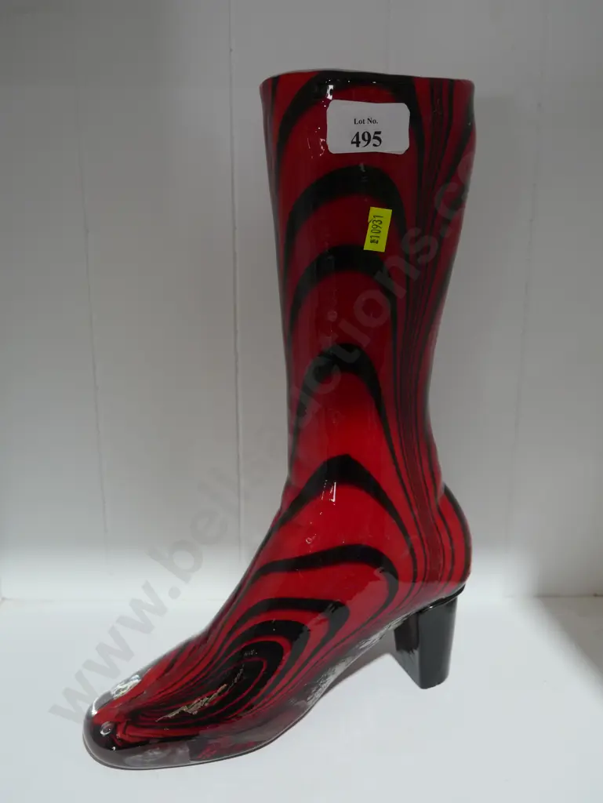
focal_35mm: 40
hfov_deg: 36.0
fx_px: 928
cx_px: 302
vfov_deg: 46.8
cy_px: 402
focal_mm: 20
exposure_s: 1/60
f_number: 4.4
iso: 400
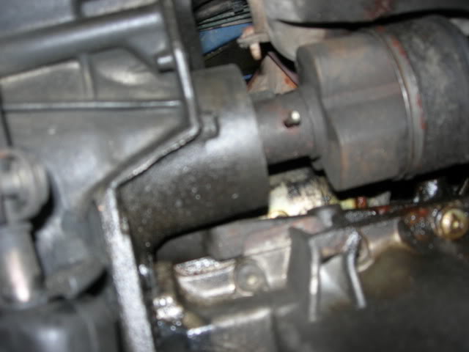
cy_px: 176
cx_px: 234
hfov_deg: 49.0
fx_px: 515
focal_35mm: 38
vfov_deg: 37.7
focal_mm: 7.8
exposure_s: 1/60.1
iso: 64
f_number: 2.8
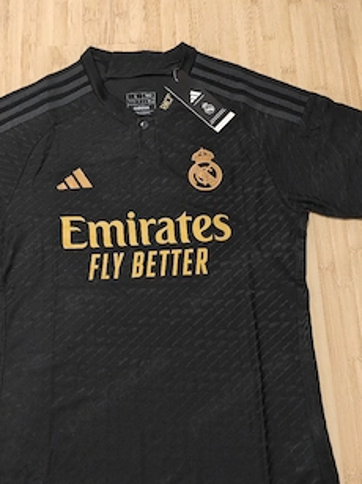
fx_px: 419
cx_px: 146
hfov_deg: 46.5
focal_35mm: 30
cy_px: 289
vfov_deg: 59.5
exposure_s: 1/100
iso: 1250
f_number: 1.6
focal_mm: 6.06
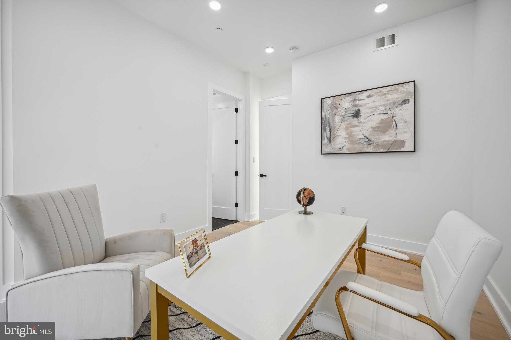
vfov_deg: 81.2
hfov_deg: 104.3
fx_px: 199
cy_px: 170
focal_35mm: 14
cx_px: 256
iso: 200
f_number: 9
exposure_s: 1/25
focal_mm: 14
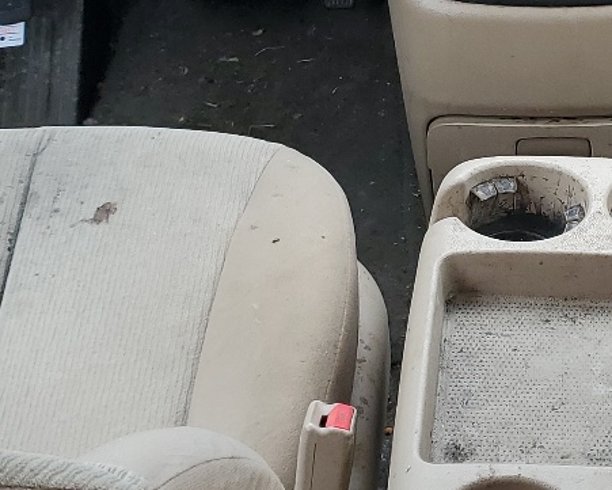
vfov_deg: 17.0
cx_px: 508
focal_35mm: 90
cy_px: 152
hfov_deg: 21.0
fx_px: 1631
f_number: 1.5
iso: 50
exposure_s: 1/200
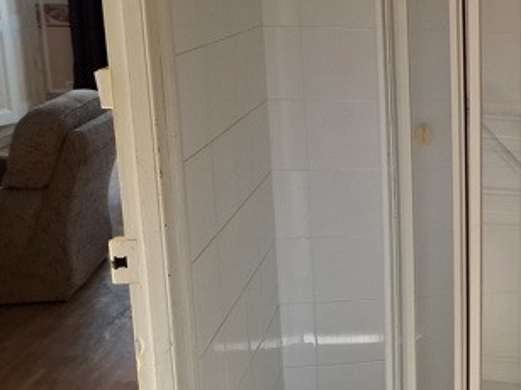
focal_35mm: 60
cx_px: 638
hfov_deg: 27.9
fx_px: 903
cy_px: 202
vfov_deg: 24.4
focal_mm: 5.54
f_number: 1.8
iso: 200
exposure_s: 1/100
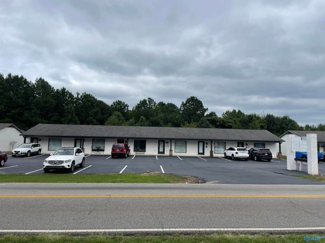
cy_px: 122
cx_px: 162
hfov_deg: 67.3
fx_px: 244
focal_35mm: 26
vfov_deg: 53.1
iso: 32
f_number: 1.6
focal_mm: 4.2
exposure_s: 1/3861
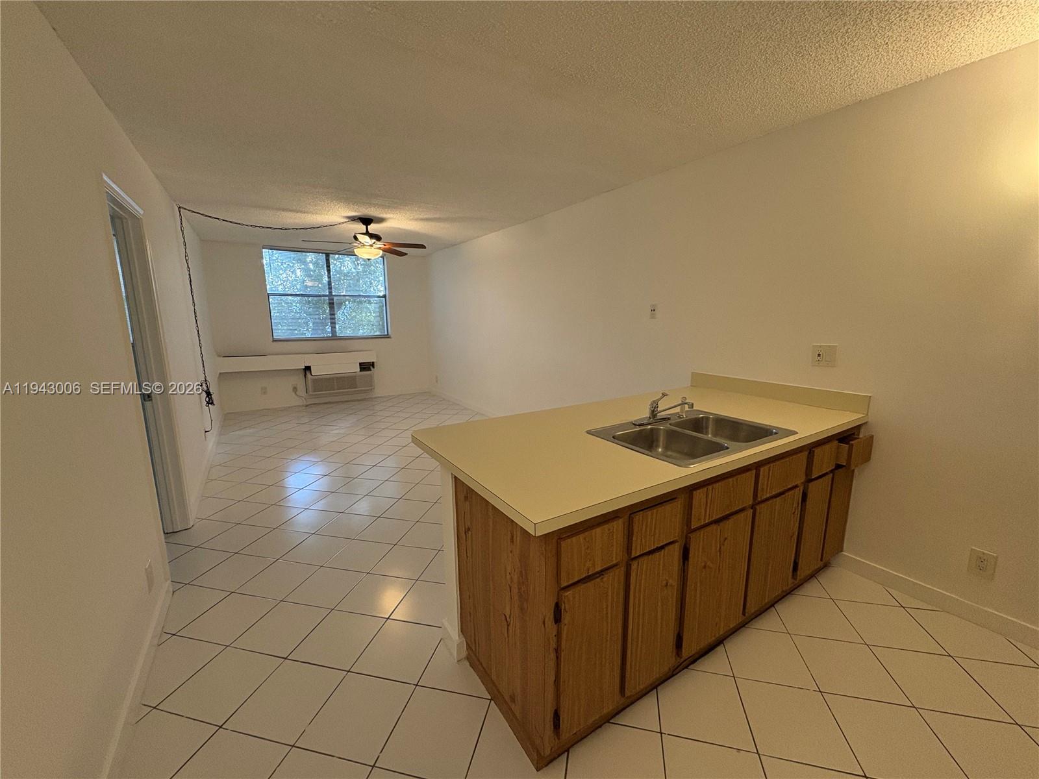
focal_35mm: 14
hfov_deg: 102.1
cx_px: 520
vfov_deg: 85.7
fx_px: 420
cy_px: 390
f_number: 2.2
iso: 250
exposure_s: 1/120
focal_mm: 2.22
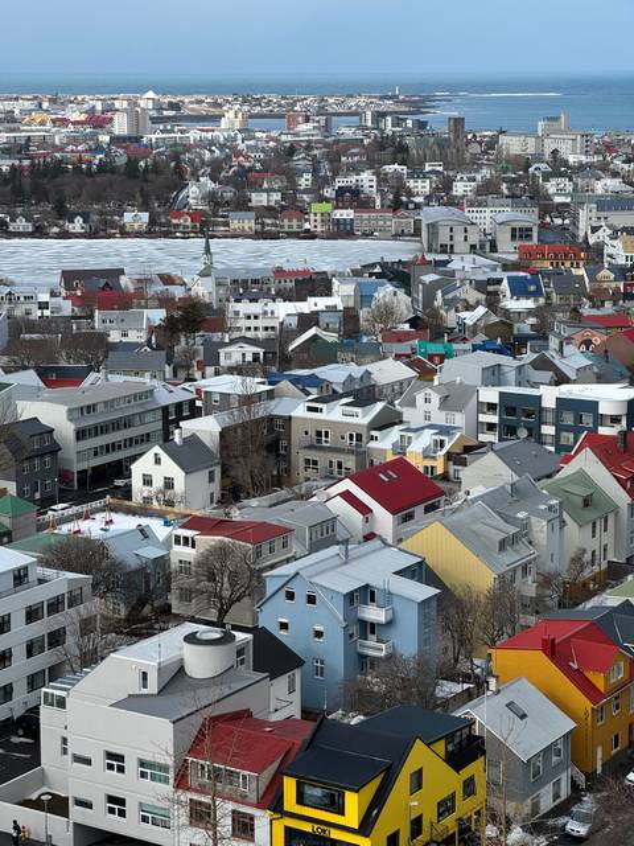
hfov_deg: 19.1
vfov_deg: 25.3
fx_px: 1880
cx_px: 317
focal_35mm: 77
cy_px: 423
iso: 25
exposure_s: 1/626
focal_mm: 9
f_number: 2.8
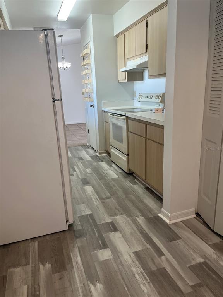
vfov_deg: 67.3
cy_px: 148
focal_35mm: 26
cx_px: 112
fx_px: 223
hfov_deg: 53.1
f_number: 1.6
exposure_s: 1/120
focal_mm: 5.1
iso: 100
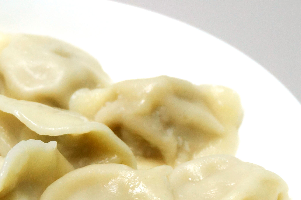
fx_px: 1144
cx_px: 39
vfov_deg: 10.0
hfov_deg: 14.8
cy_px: 167
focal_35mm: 137
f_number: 5
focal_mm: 32
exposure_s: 1/60
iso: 400
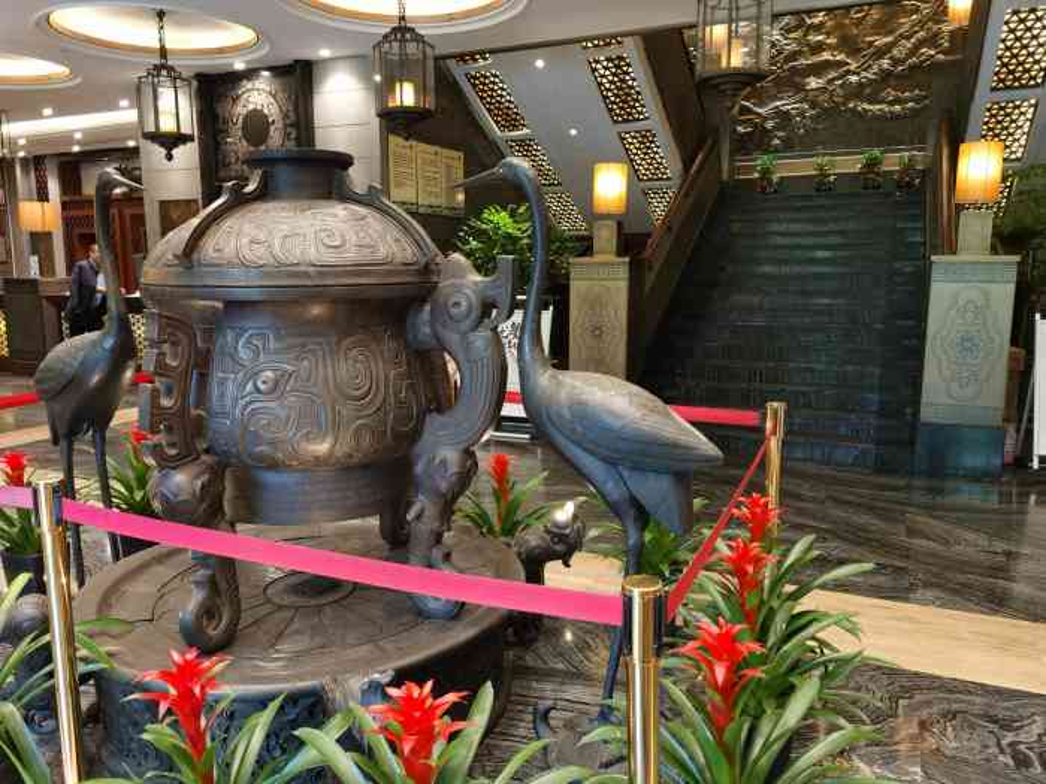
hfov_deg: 65.3
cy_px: 392
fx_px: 816
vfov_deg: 51.4
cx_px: 523
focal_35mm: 27
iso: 200
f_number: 1.6
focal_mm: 5.56
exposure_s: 1/50
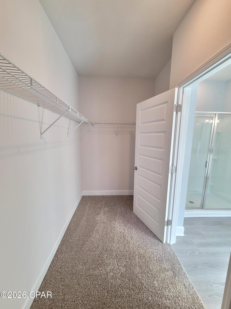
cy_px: 154
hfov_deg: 89.9
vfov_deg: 106.2
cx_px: 116
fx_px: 116
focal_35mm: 13
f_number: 2.2
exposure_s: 1/60
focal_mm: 2.2
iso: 200
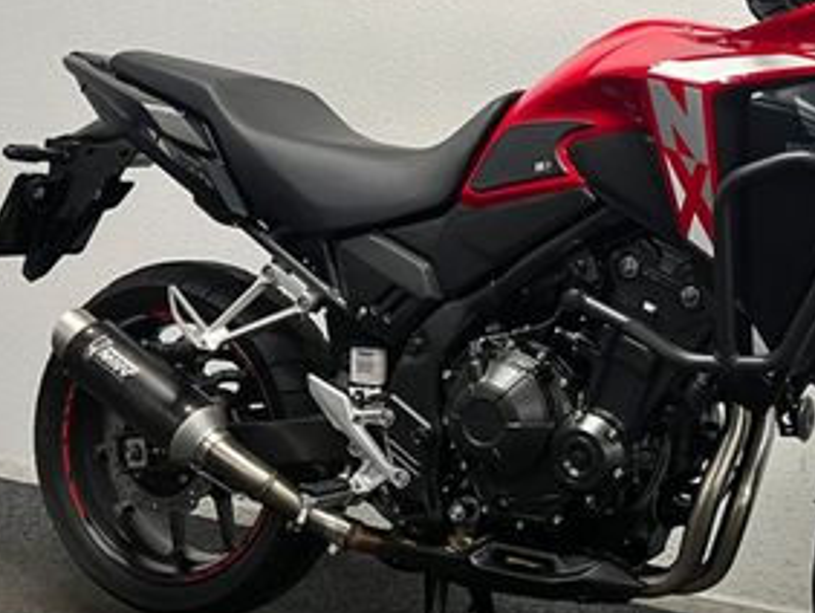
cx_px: 694
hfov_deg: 31.5
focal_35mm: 59
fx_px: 1390
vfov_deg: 24.8
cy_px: 240
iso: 64
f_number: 1.6
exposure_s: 1/50
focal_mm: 5.1
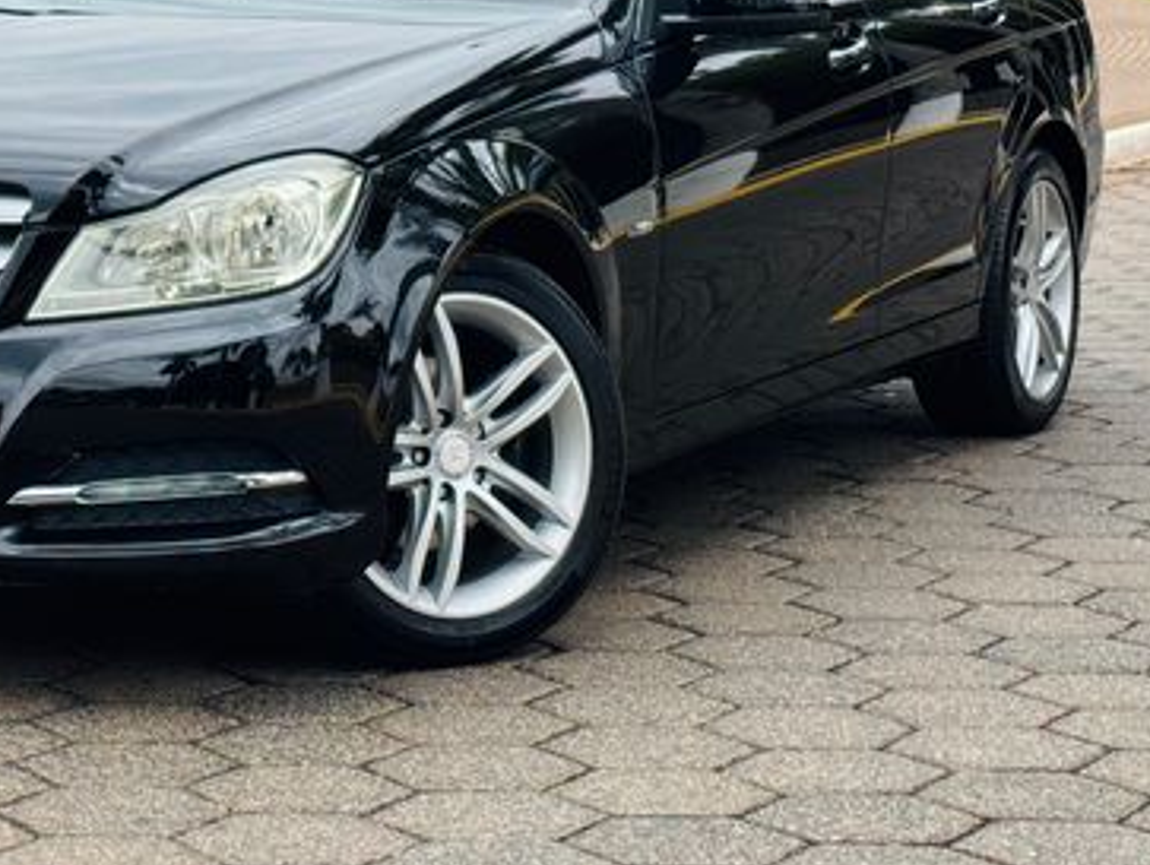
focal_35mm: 107
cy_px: 206
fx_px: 3558
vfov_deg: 13.8
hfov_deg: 18.2
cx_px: 291
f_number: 1.78
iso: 64
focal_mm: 6.76
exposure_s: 1/1923
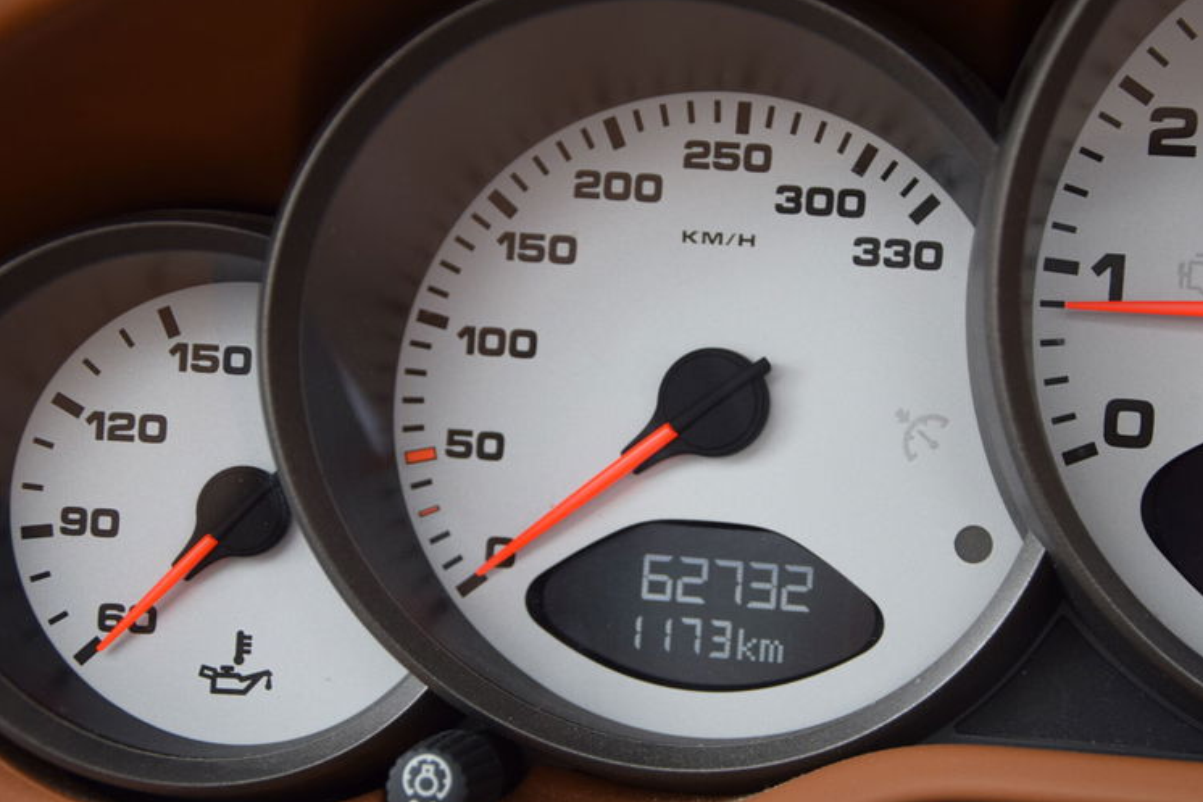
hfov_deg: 22.0
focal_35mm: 93
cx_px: 695
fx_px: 3096
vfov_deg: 14.7
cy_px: 452
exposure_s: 1/100
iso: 400
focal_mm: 45
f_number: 5
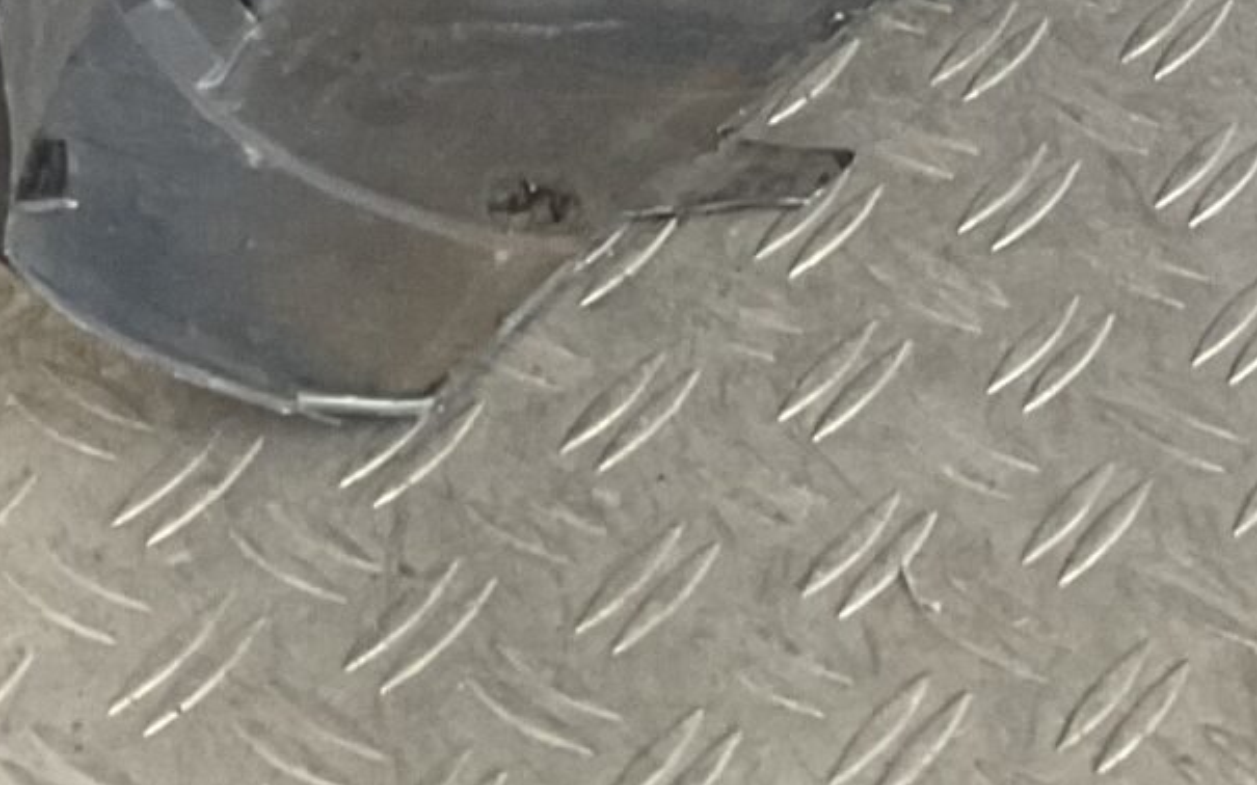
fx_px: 4453
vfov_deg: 9.0
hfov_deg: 15.4
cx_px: 1571
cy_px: -1140
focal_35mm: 130
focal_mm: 3
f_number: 1.8
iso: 80
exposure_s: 1/50
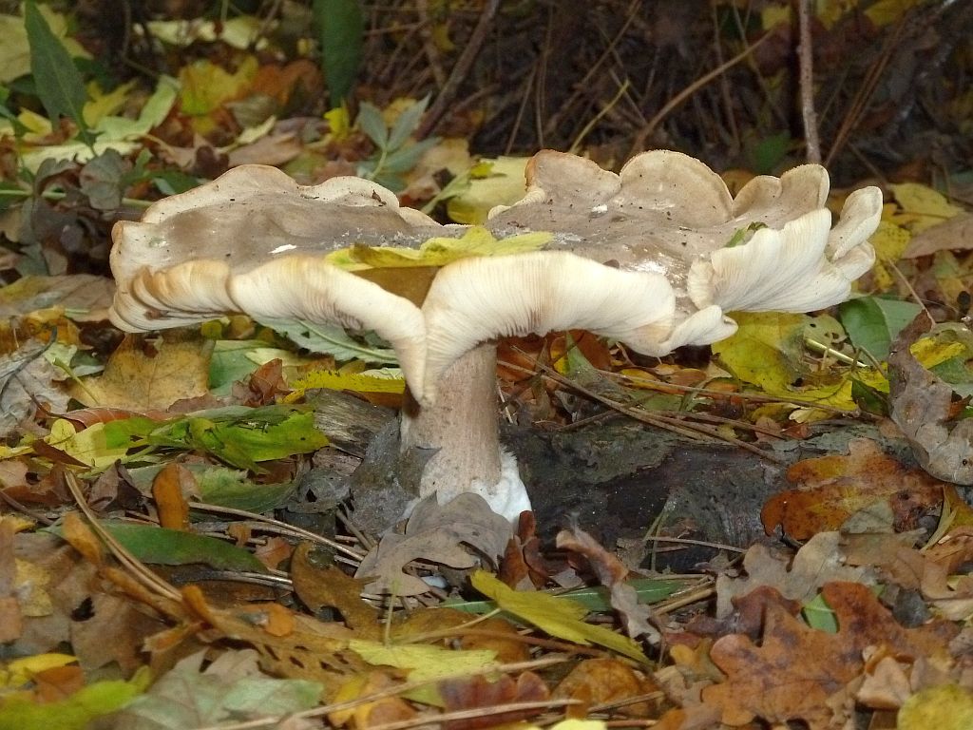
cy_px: 365
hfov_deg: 16.6
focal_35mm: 119
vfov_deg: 12.5
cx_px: 486
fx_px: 3345
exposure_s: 1/40
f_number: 4.4
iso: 400
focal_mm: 19.5
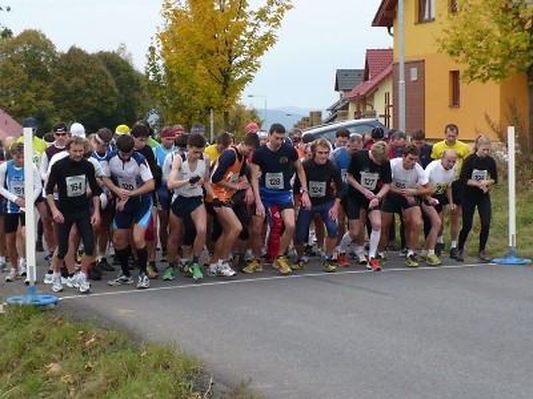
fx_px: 754
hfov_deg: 38.9
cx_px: 266
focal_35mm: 49
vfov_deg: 29.7
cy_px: 200
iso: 100
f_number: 3
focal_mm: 7.9
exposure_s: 1/400
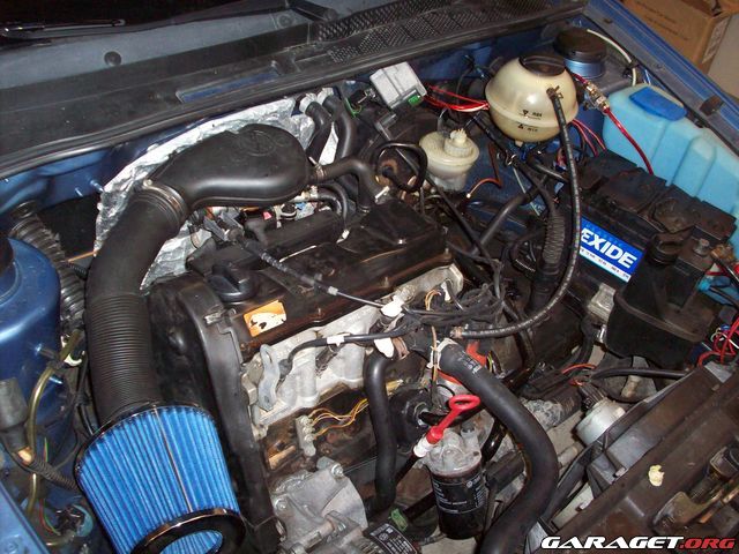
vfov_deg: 38.7
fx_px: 790
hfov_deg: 50.1
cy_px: 277
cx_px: 370
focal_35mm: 37
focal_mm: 6.2
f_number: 2.8
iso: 160
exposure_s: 1/64
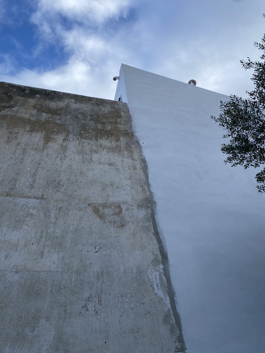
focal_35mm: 26
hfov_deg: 53.1
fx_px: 265
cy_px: 176
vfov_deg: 67.3
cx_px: 132
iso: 32
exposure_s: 1/1377
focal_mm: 4.25
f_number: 1.8
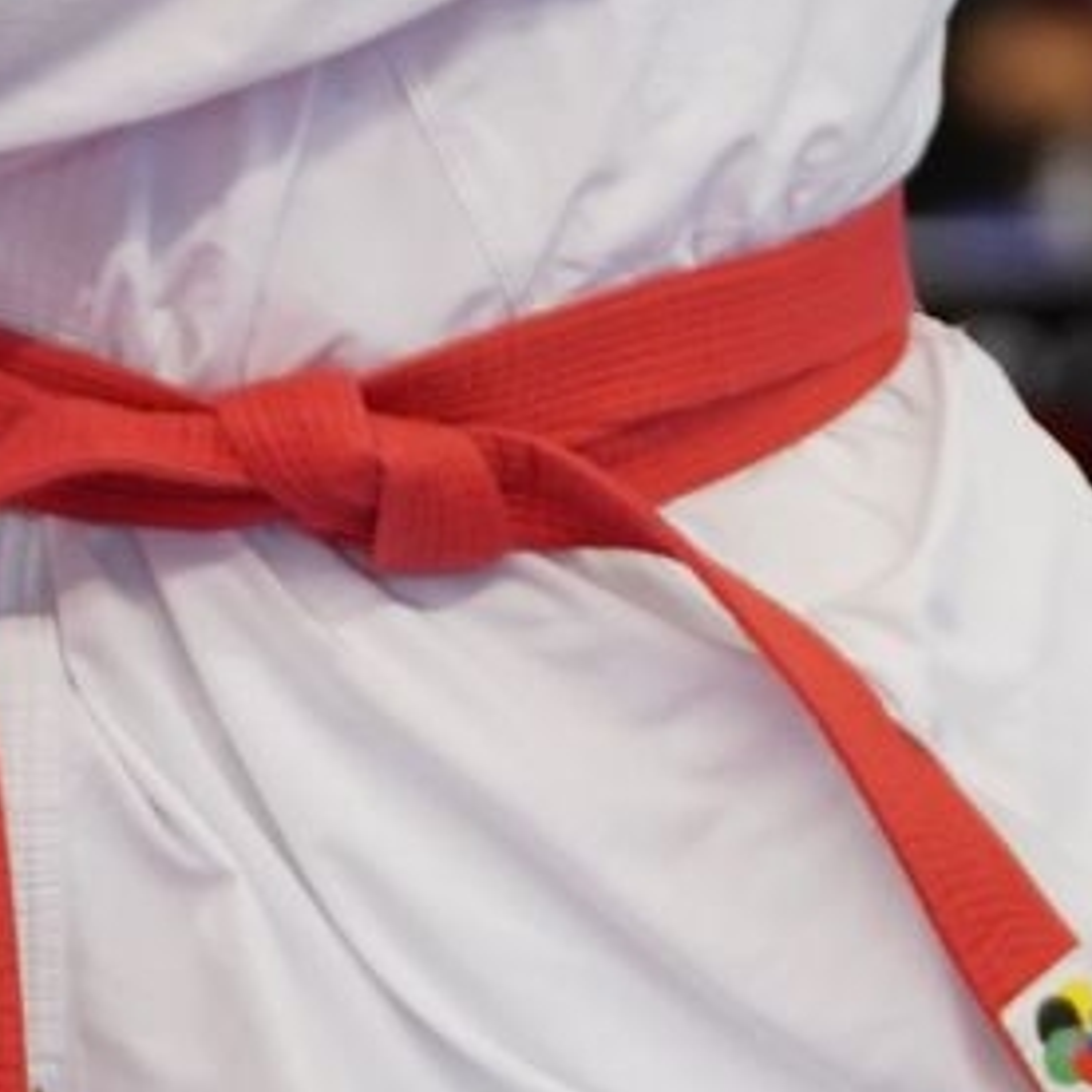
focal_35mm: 720
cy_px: -930
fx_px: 25697
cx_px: 1816
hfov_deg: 2.4
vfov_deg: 2.4
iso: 2000
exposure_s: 1/1000
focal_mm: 130
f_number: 2.8
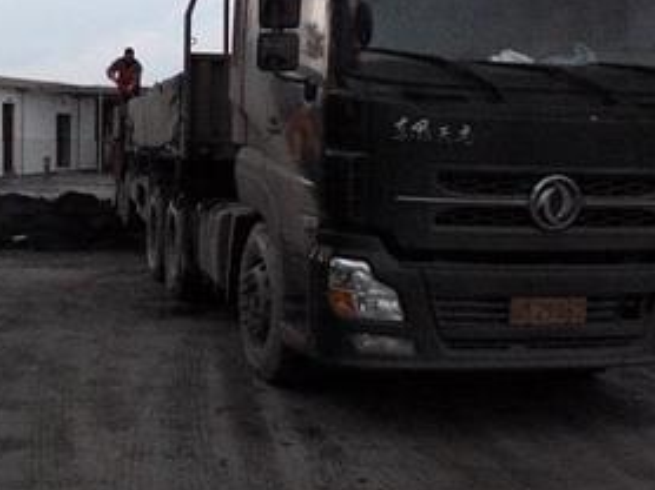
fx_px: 926
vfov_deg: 29.6
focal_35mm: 49
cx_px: 191
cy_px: 231
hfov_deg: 38.3
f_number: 3.6
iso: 1600
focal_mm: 6.1
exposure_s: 1/8
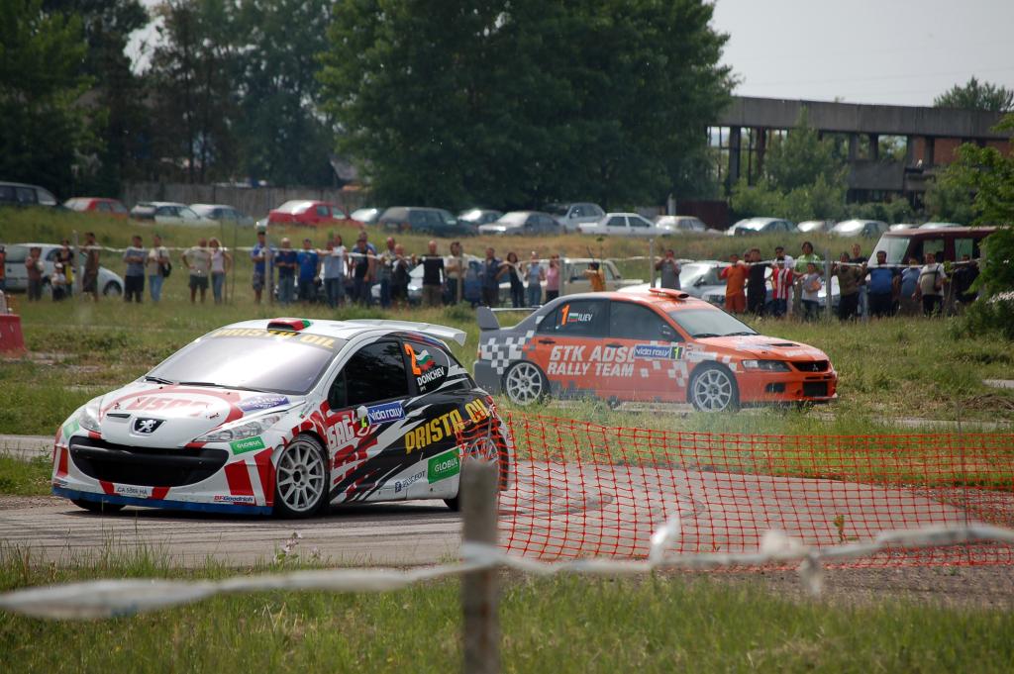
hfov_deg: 8.6
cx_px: 507
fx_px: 6754
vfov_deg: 5.7
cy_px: 337
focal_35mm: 240
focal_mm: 160
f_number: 5.3
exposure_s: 1/1000
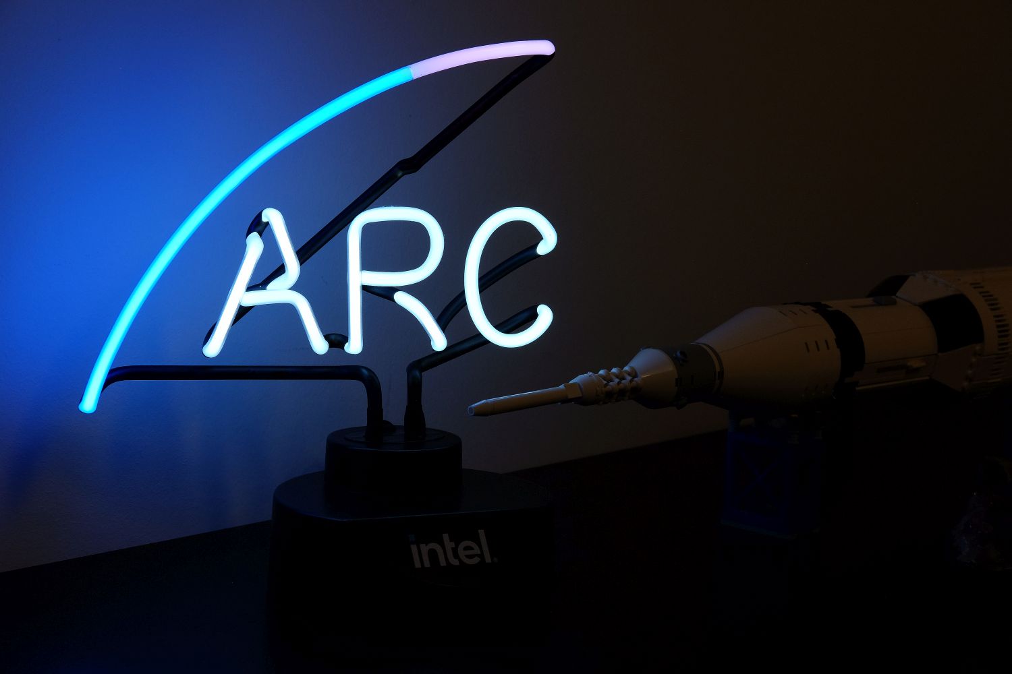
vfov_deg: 25.5
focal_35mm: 53
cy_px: 337
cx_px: 506
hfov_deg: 37.5
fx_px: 1490
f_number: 8
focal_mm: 35
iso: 640
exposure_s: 1/60
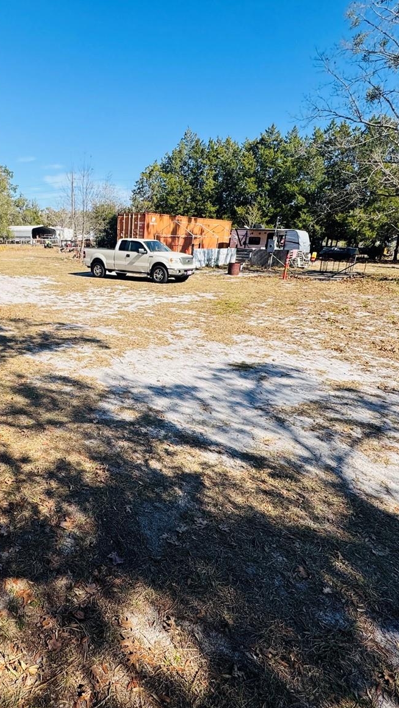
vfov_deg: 83.8
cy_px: 356
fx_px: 395
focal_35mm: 21
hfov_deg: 51.7
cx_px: 109
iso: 40
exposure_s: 1/1536
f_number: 2.2
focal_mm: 2.22
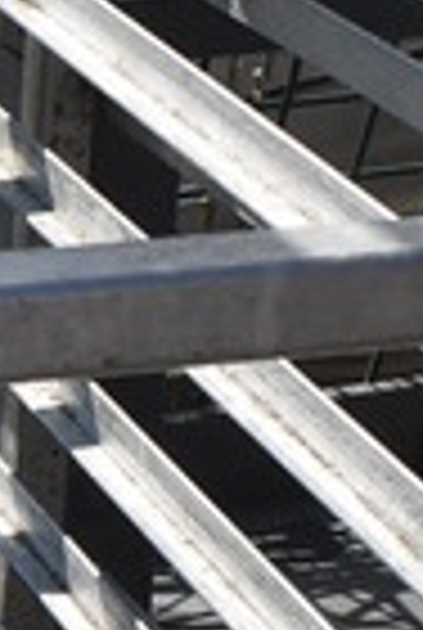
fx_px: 3087
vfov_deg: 11.4
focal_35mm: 176
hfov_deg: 7.6
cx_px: -378
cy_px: 731
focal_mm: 18
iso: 200
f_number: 9
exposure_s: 1/800
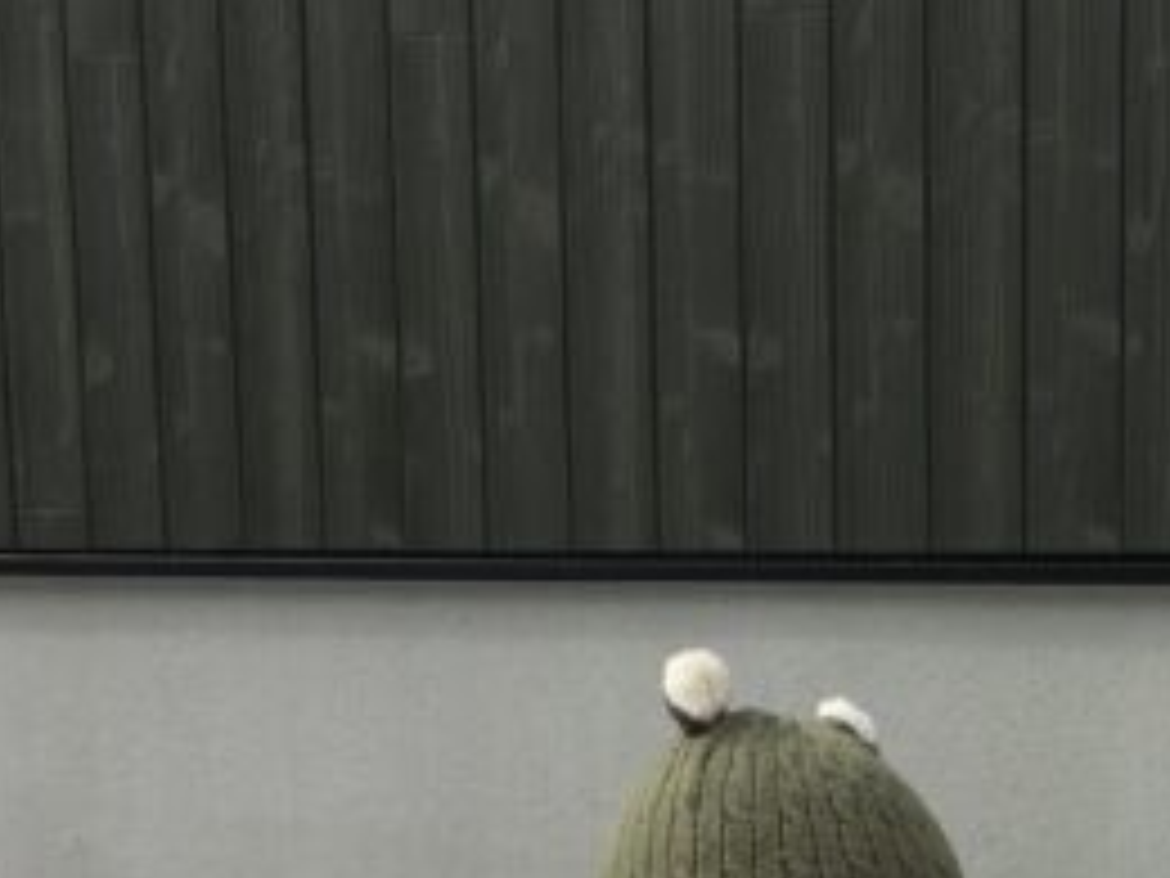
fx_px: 2941
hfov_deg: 21.9
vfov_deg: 16.3
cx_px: 1080
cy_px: 1060
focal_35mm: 87
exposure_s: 1/1508
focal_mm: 4.15
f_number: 2.2
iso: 25
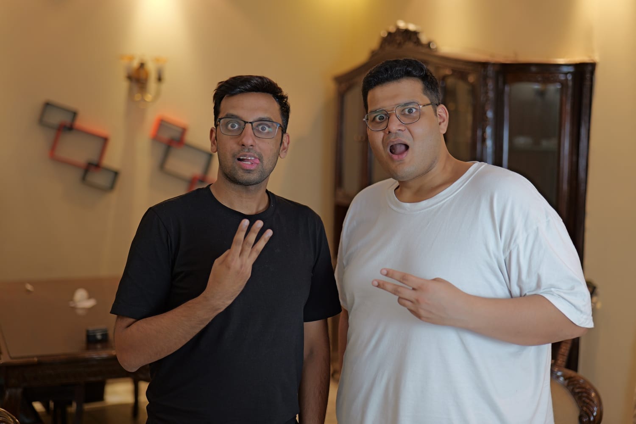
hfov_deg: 39.6
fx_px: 883
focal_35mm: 50
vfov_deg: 27.0
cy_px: 212
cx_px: 318
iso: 400
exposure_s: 1/50
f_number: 1.8
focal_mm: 50
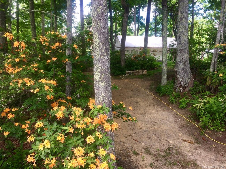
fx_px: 196
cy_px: 84
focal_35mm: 30
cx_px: 113
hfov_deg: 60.0
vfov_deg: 46.8
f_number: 2.2
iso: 32
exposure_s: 1/323
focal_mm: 4.12
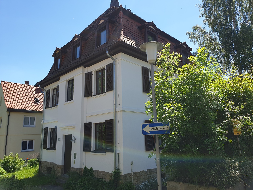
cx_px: 126
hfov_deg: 67.3
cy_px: 95
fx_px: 190
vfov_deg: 53.1
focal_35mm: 26
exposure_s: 1/894
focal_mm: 4.3
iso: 50
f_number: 2.4
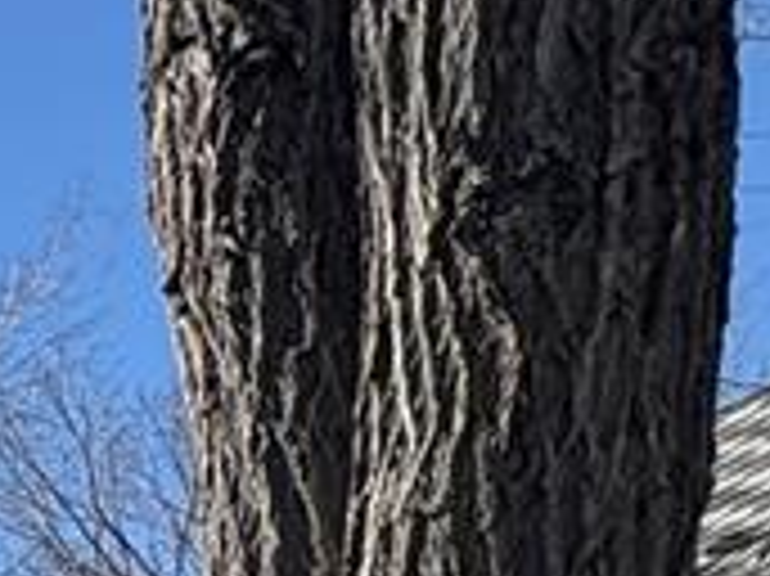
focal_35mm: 84
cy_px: 1404
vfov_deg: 13.0
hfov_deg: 13.3
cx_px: -1274
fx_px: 1867
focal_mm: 2.22
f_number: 2.2
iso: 64
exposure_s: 1/1034
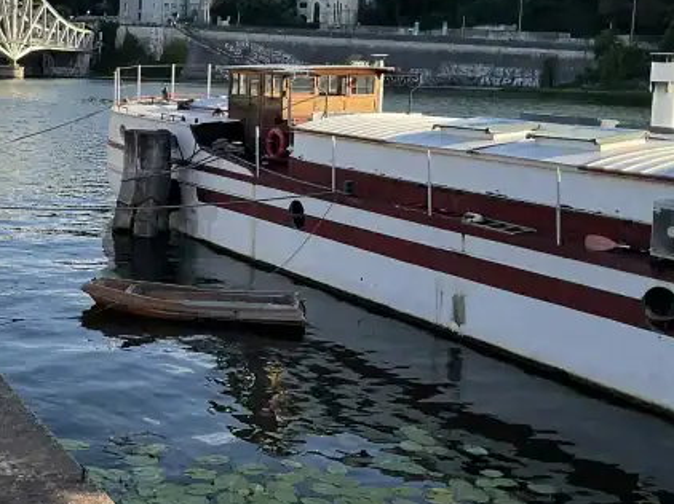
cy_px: 175
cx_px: 89
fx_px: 1070
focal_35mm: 55
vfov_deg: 26.4
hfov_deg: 33.4
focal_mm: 3
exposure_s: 1/1076
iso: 16
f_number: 1.8
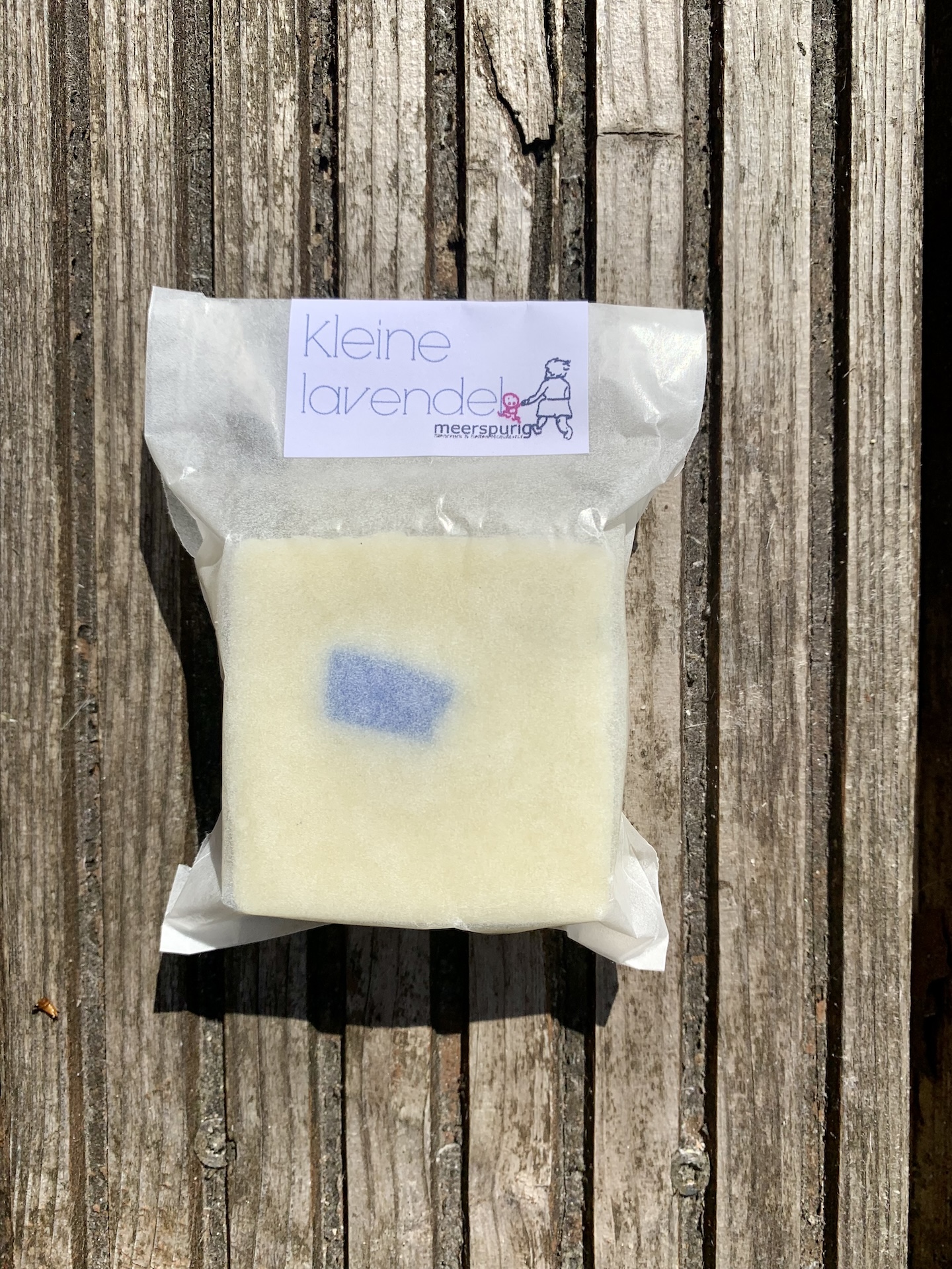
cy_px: 634
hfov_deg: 53.1
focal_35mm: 26
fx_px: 953
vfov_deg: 67.3
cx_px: 476
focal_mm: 4.25
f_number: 1.8
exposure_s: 1/5714
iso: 25
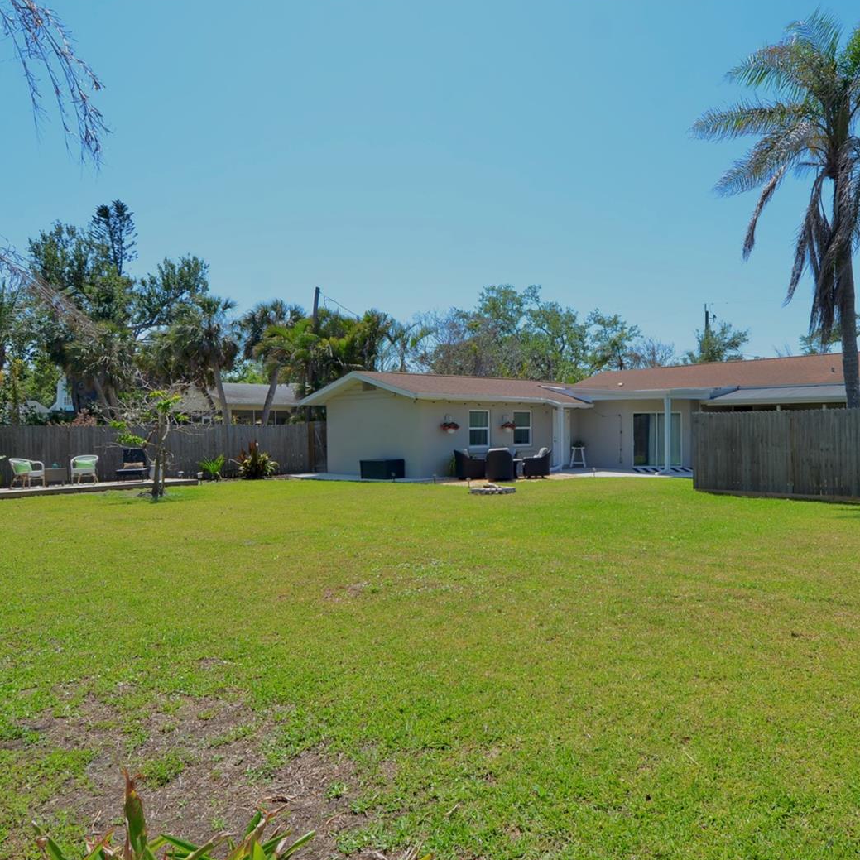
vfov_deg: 36.1
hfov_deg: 35.7
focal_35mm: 47
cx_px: 569
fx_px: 1321
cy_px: 431
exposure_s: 1/250
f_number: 8
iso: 100
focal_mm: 24
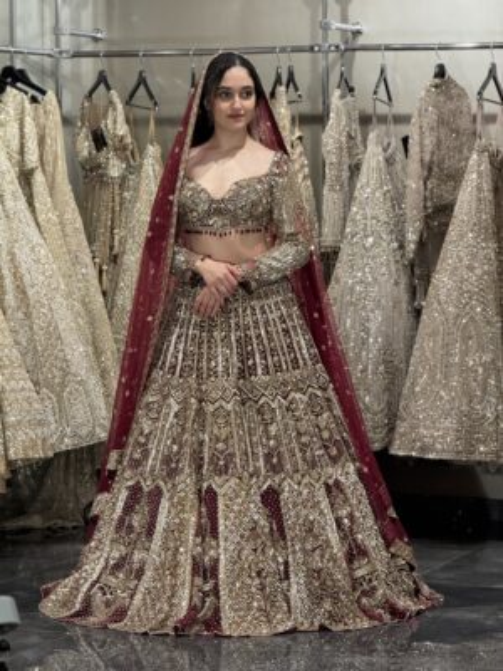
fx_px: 2325
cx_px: 252
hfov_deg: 12.3
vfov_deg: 16.4
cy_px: 336
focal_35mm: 120
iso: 160
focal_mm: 15.66
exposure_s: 1/100
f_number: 2.8
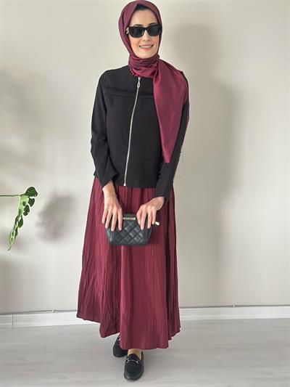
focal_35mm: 48
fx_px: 536
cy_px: 194
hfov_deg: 30.3
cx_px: 145
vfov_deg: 39.6
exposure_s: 1/20
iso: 800
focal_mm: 6.86
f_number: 1.78
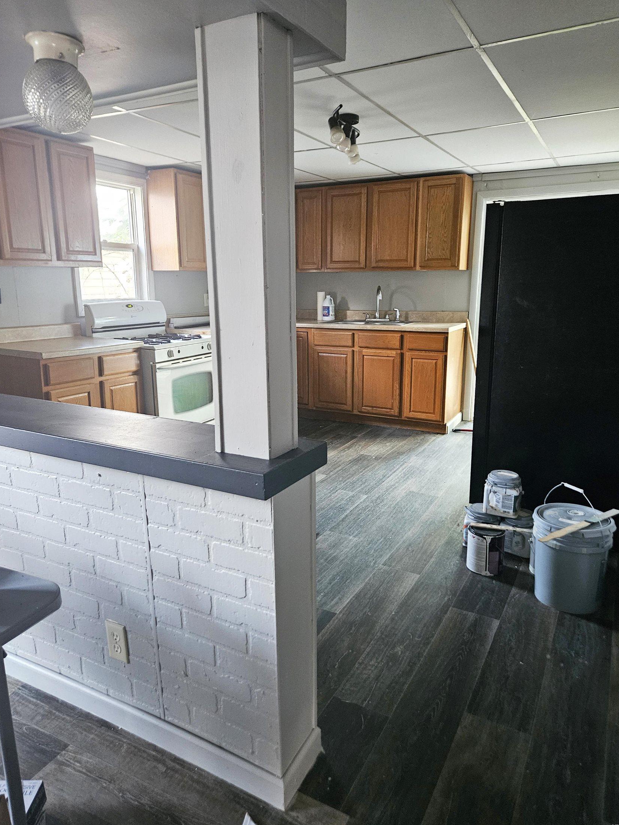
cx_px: 318
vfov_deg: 71.6
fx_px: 572
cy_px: 405
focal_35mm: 24
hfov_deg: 56.8
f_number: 1.8
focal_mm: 5.4
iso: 500
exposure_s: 1/24
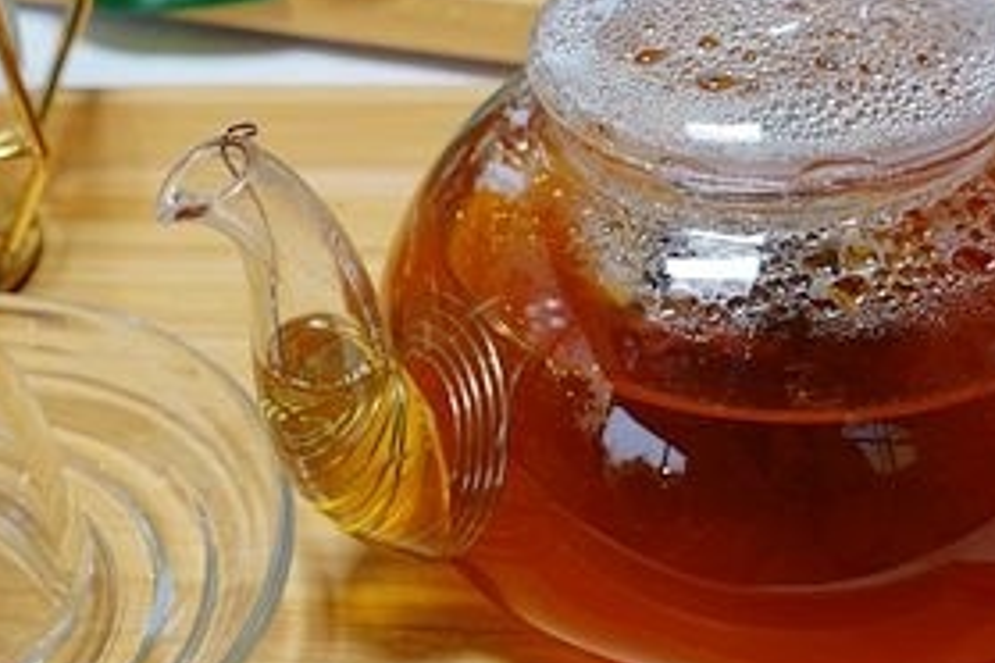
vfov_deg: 19.3
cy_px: 176
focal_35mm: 70
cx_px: 260
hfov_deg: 28.5
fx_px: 1935
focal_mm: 11.06
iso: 160
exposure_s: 1/30
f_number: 3.2
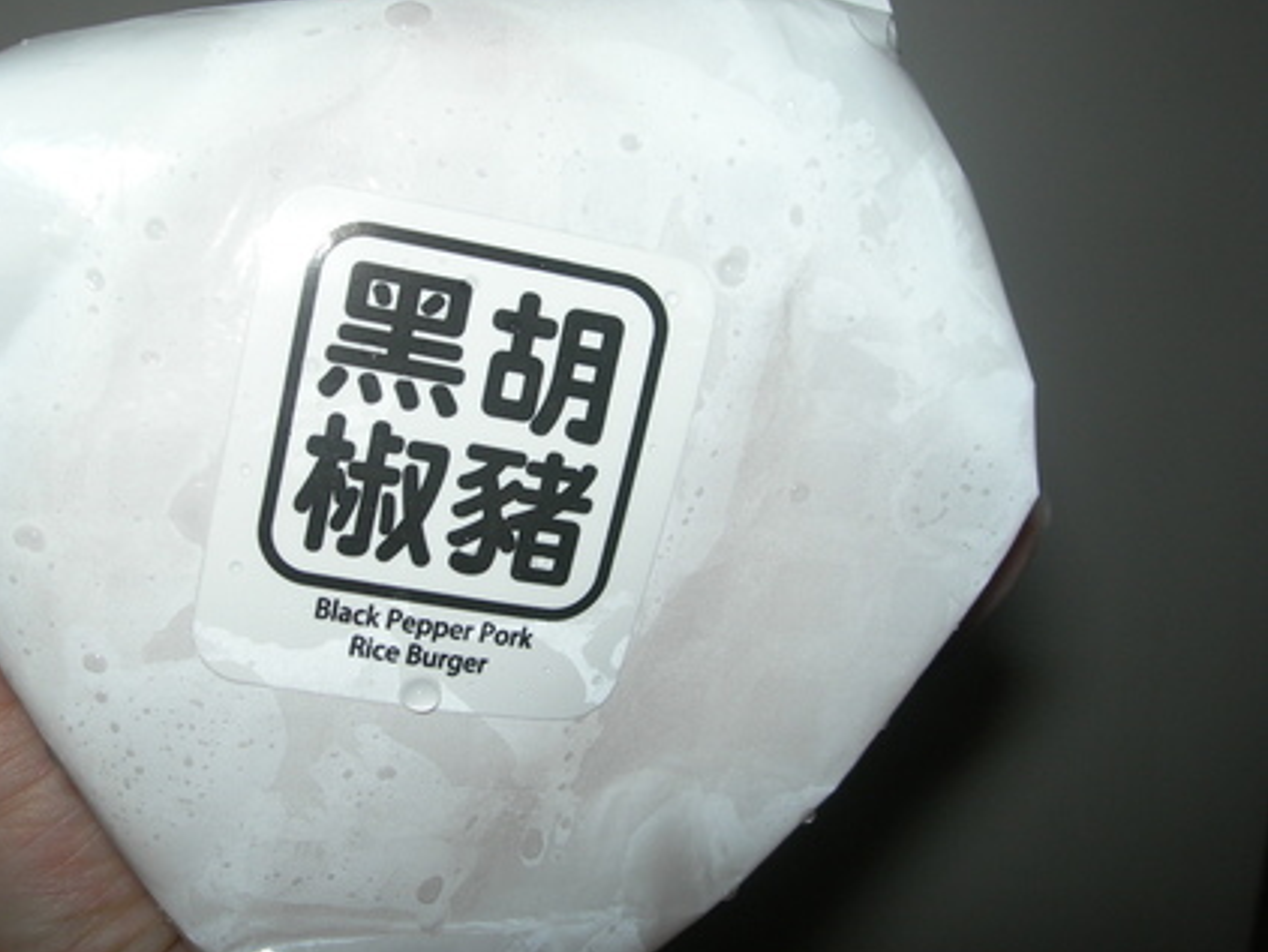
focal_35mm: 45
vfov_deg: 32.2
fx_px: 1649
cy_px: 425
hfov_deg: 41.9
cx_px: 520
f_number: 4.8
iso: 50
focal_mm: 7.8
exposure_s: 1/60.1
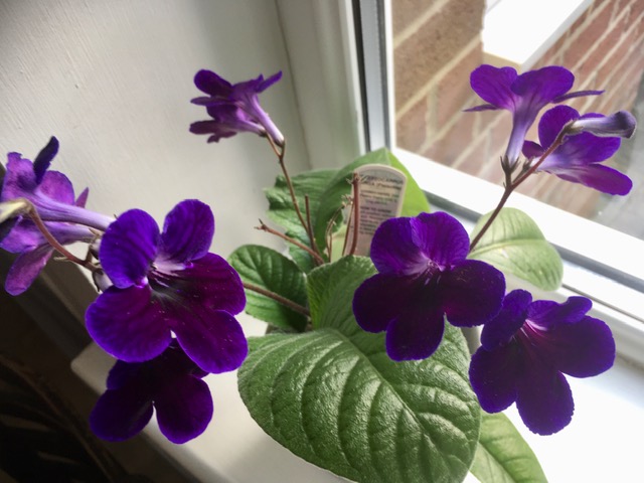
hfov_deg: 61.7
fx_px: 540
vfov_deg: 48.2
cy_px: 242
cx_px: 322
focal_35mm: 29
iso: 32
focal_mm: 4.15
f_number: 2.2
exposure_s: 1/33
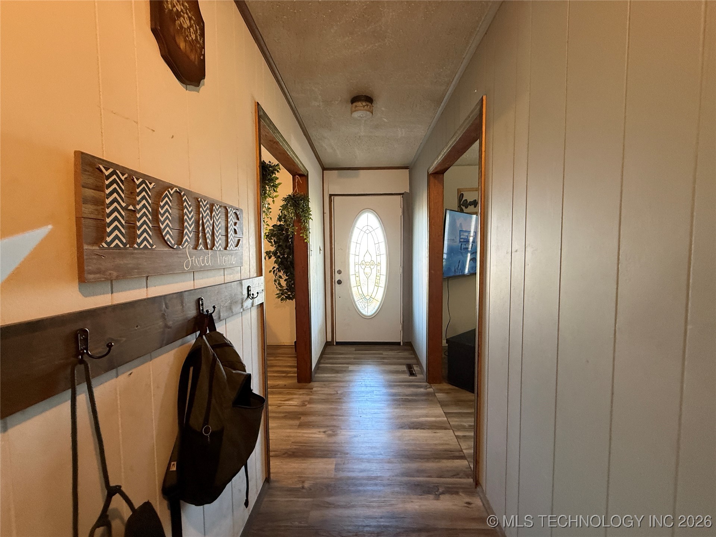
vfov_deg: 85.7
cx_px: 358
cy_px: 268
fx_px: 290
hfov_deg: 102.1
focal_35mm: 14
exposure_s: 1/60
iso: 320
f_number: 2.2
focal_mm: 2.22
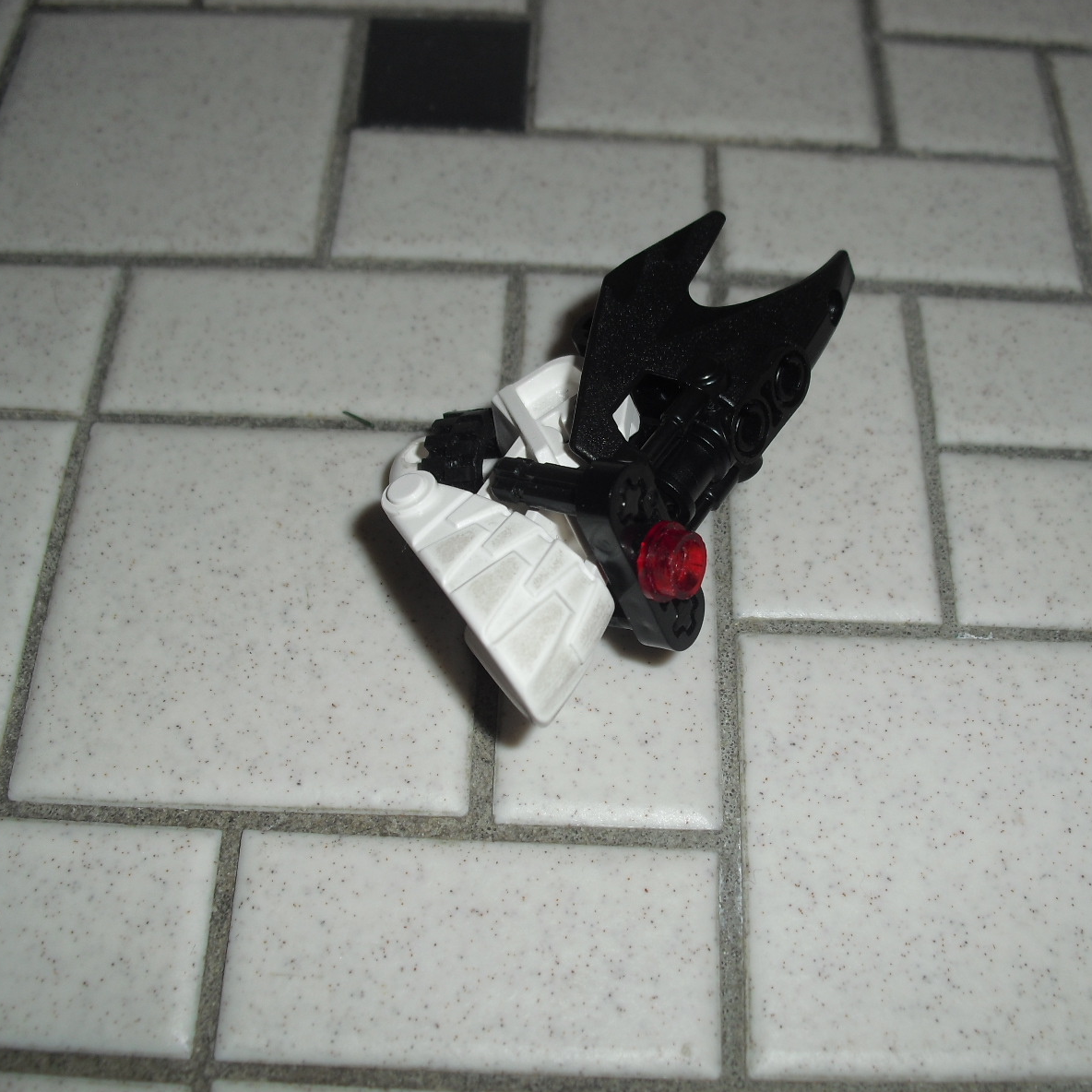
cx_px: 593
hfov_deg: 39.1
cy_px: 542
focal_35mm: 43
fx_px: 1535
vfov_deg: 39.2
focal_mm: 6.3
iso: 64
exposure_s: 1/60
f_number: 3.1
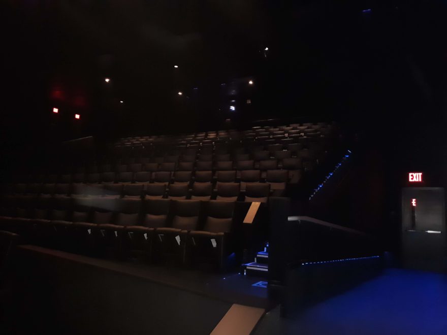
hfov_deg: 63.4
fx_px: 362
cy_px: 168
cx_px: 224
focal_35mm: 28
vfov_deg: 49.7
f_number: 1.7
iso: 800
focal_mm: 3.7
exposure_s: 1/17
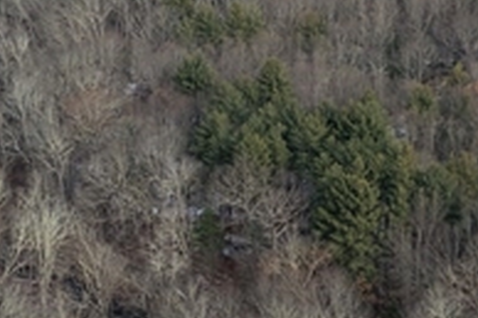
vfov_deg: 9.2
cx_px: 476
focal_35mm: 148
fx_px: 1963
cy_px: -18
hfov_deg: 13.7
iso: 250
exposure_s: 1/1000
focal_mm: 14.45
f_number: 2.8
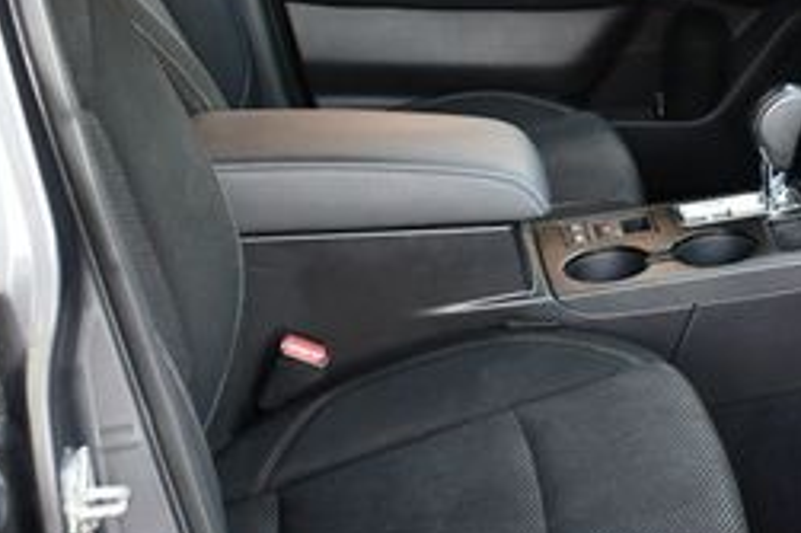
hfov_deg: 21.8
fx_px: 2046
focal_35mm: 92
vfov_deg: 14.8
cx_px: 667
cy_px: 239
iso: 800
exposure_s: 1/200
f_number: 3.5
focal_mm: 18
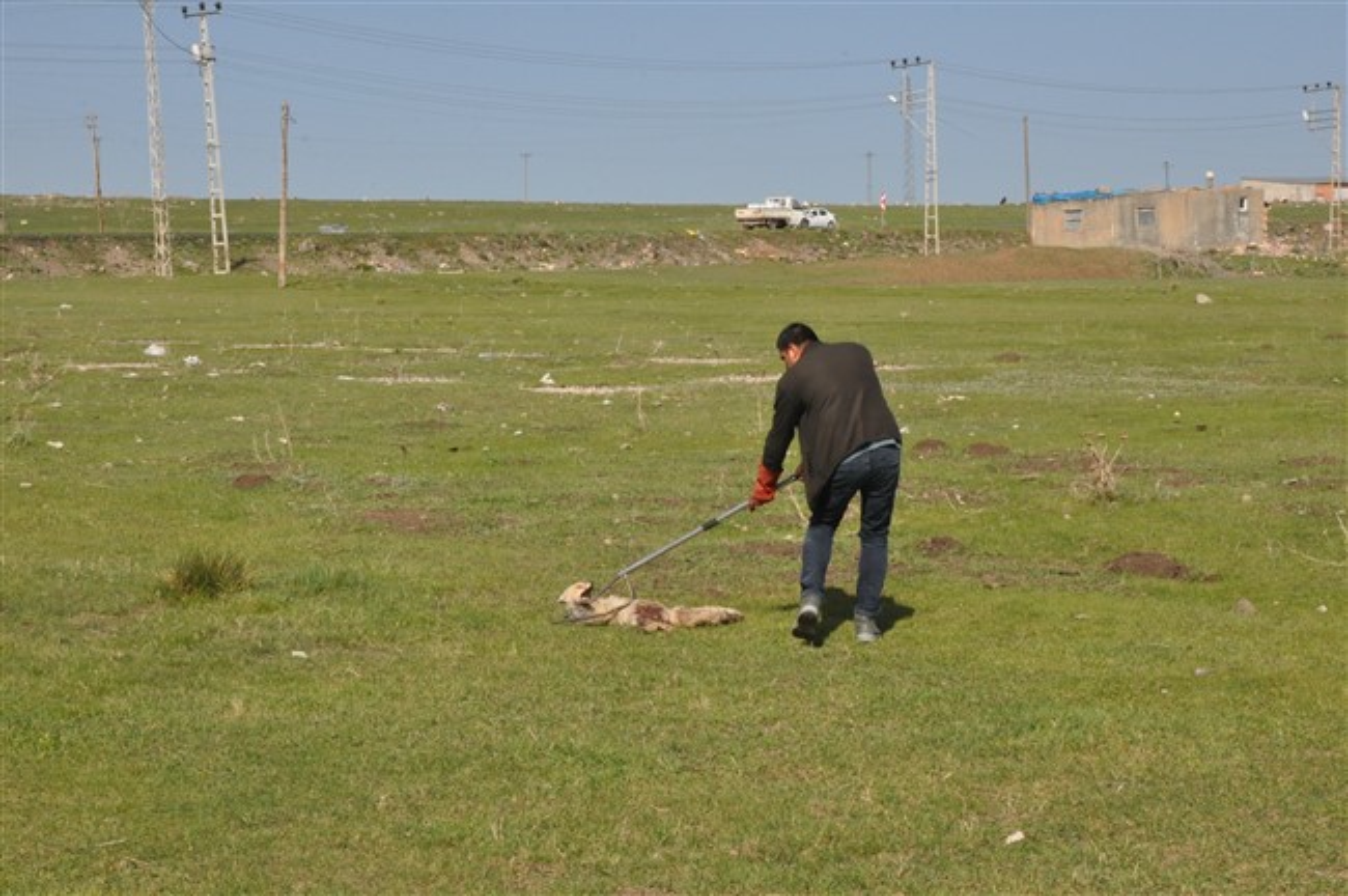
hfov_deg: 28.1
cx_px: 674
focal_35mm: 72
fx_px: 2693
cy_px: 448
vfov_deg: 18.9
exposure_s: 1/400
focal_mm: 48
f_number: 20
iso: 1000
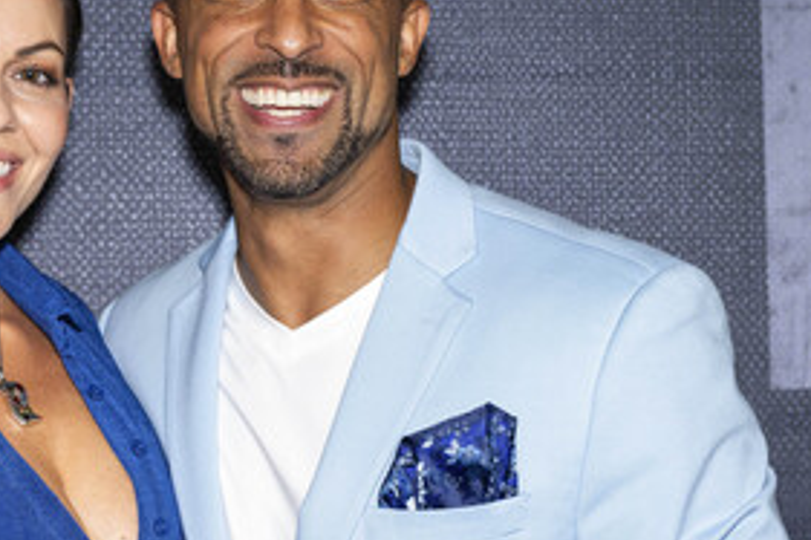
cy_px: 234
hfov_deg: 23.6
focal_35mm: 85
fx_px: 1914
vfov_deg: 16.0
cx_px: 166
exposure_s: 1/200
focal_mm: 53
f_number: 5.6
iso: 800
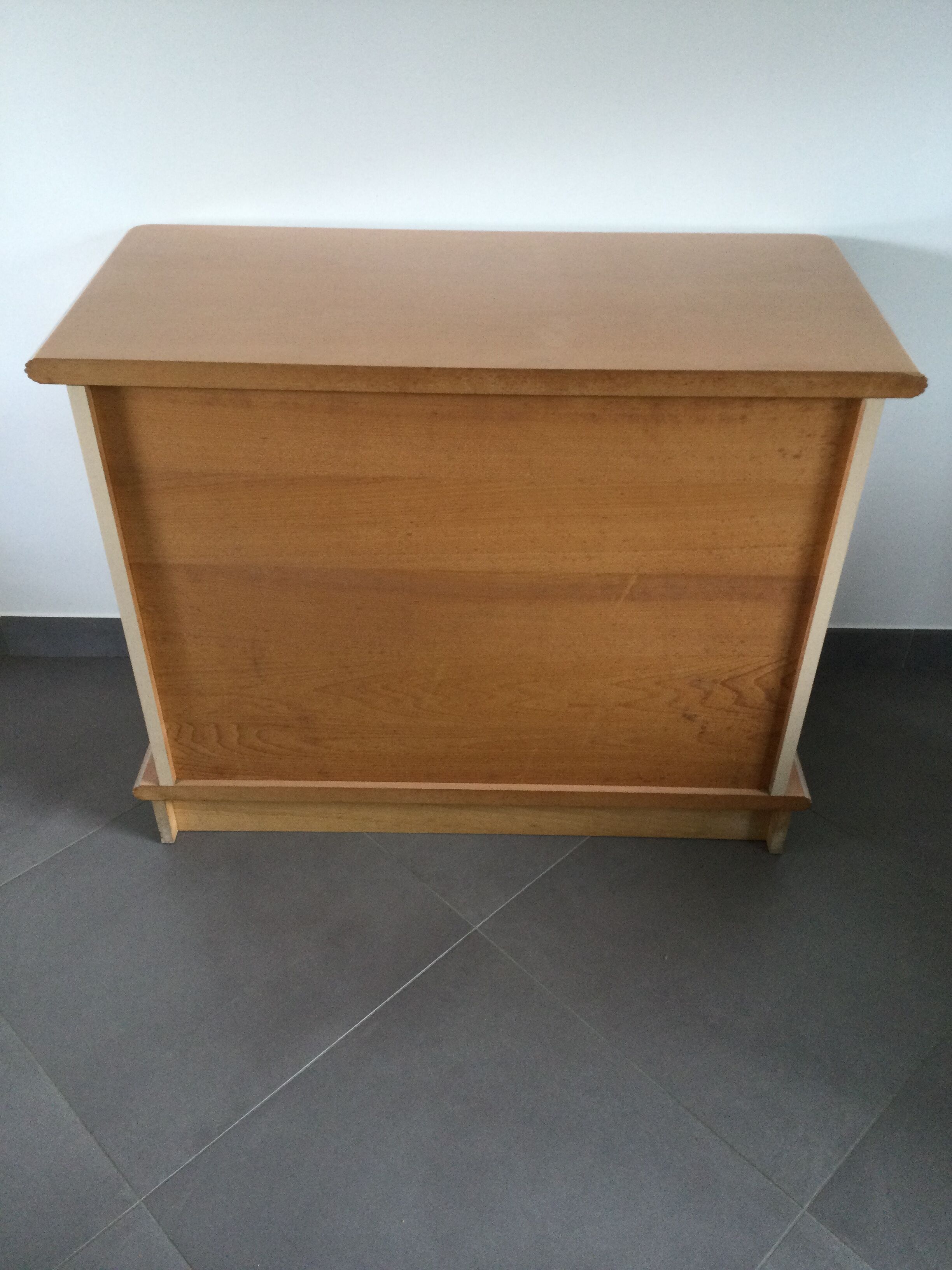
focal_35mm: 31
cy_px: 635
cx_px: 476
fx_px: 1137
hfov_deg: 45.4
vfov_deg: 58.4
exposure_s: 1/33
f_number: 2.4
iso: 100
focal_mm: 3.3
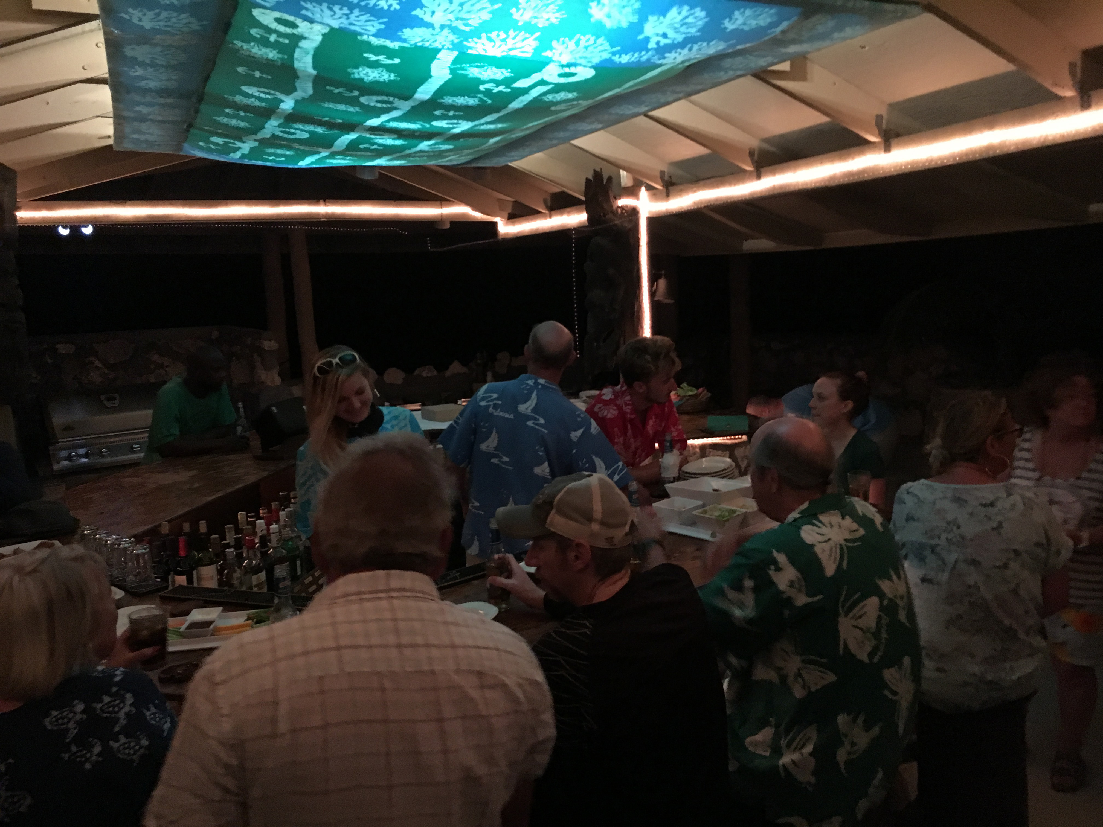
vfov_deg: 48.2
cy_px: 414
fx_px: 924
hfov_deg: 61.7
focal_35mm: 29
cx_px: 552
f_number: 2.2
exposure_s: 1/15
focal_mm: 4.15
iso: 500
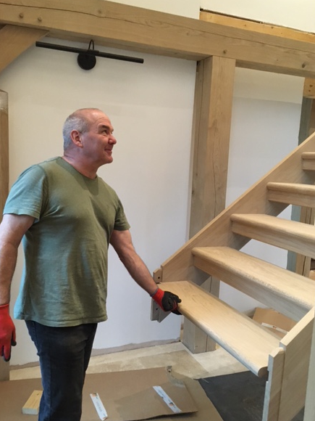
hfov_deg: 44.1
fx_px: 388
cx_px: 148
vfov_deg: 56.8
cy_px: 211
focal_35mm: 32
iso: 250
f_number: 2.2
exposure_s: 1/25
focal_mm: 4.15
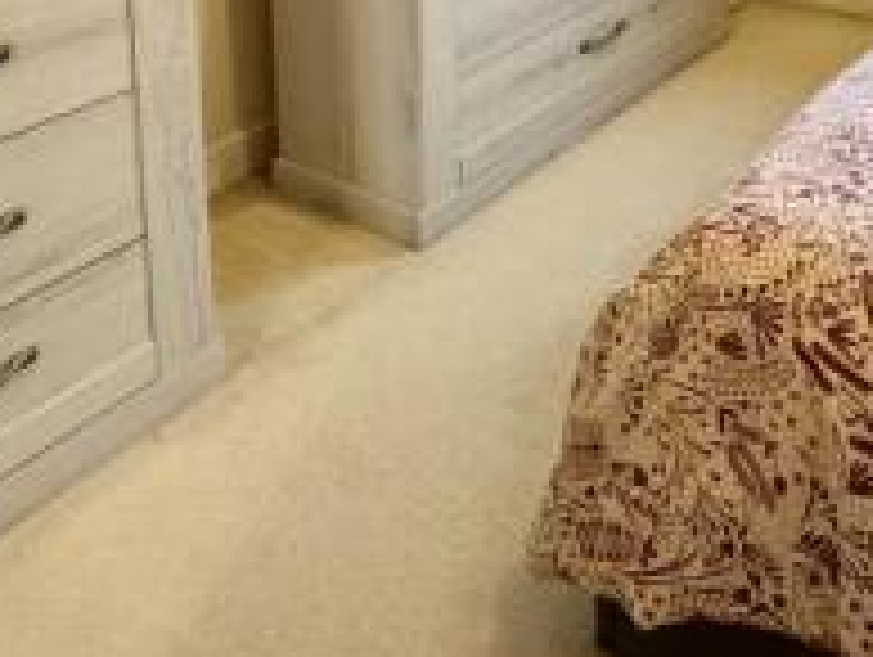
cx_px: 817
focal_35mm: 42
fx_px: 1061
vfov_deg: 27.1
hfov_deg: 40.6
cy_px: -259
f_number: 2.2
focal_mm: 2.22
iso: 320
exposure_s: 1/94
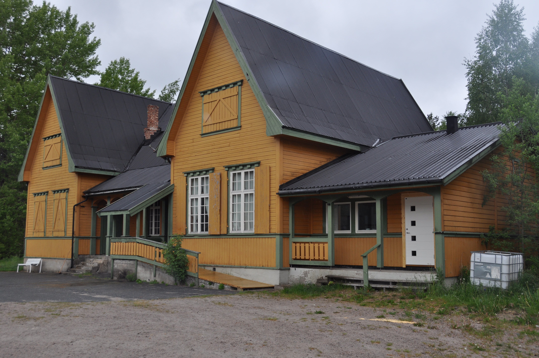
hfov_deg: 53.2
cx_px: 270
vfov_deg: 36.8
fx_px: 538
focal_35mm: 36
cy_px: 179
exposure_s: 1/200
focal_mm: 24
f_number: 5.6
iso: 200
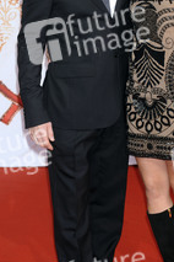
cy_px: 97
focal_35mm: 169
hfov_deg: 8.1
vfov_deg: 12.2
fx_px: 1225
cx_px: 123
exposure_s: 1/160
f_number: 5.6
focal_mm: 90
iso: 400
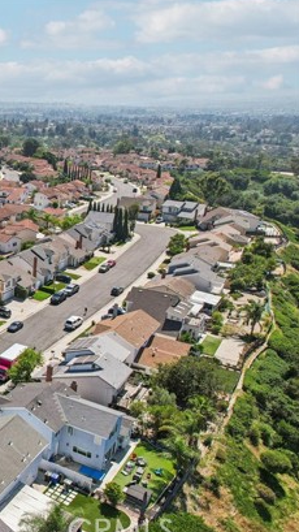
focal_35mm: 36
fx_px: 508
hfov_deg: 26.6
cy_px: 272
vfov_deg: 55.3
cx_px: -112
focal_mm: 8.4
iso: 150
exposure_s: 1/3000
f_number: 2.8
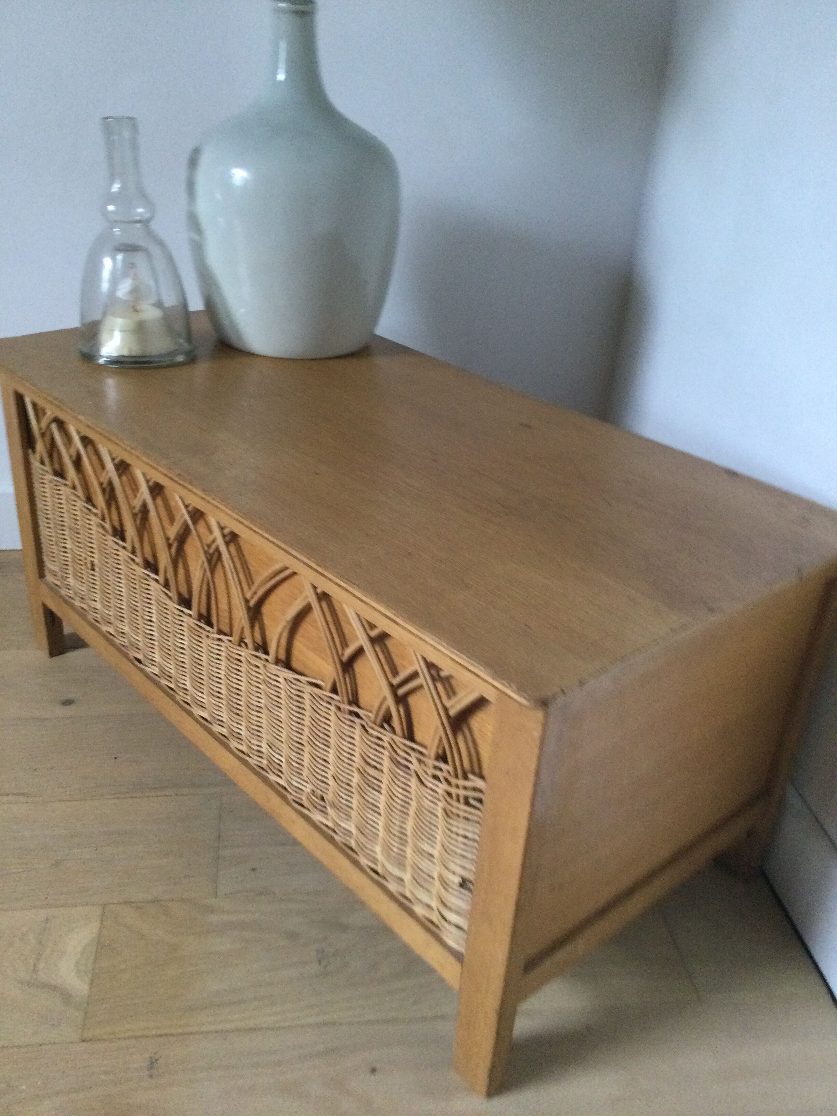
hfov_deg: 45.4
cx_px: 418
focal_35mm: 31
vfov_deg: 58.4
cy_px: 558
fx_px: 999
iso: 200
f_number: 2.4
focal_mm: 3.3
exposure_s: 1/33
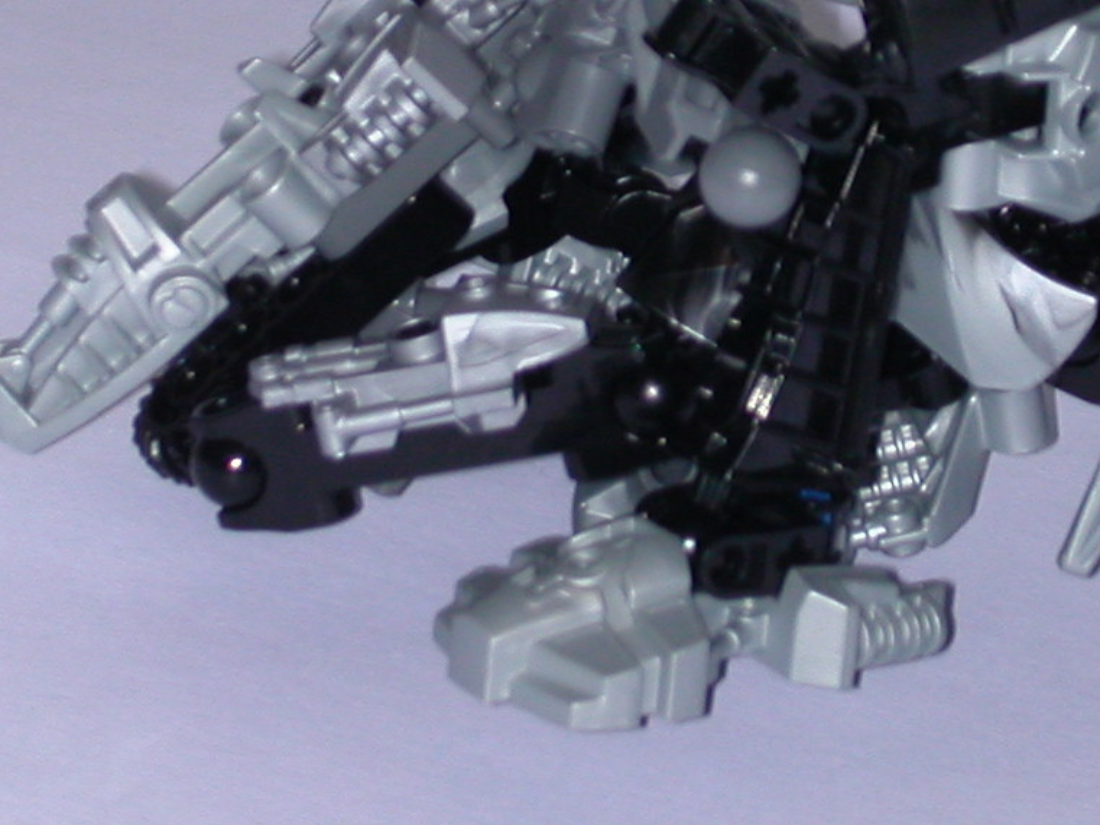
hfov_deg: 9.6
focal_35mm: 206
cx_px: 809
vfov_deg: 7.2
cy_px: 58
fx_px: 6547
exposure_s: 1/59.9
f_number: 4.6
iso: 100
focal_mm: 14.9
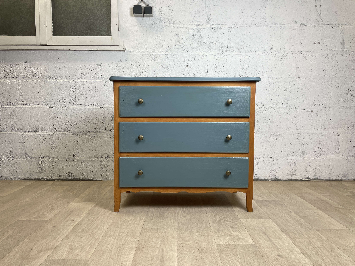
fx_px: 267
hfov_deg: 67.3
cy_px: 133
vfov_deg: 53.1
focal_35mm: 26
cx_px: 178
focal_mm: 4.2
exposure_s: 1/100
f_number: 1.6
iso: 50
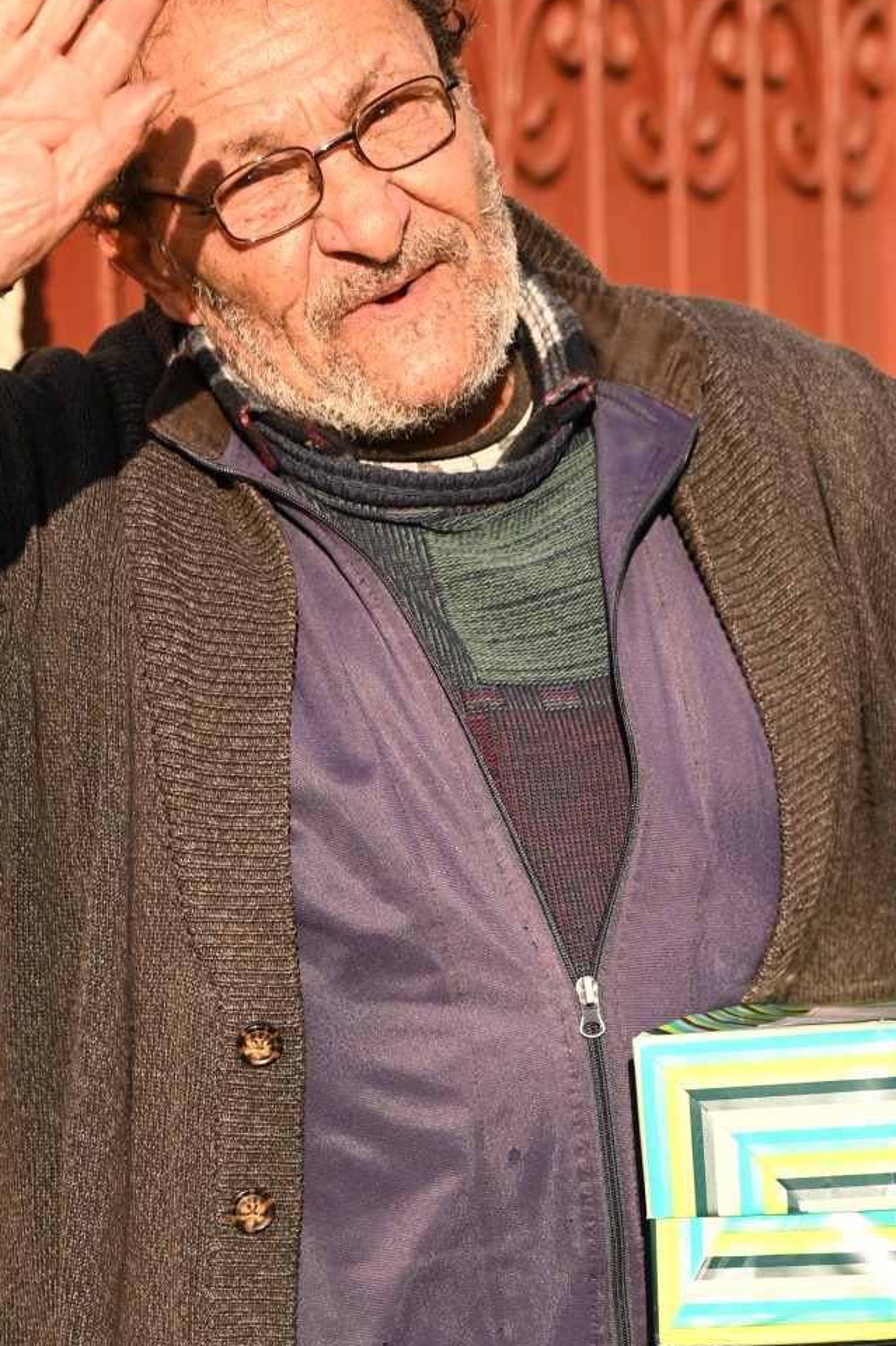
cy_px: 789
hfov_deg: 11.6
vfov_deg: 17.3
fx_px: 4410
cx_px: 392
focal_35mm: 118
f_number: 4
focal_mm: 59
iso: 125
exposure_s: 1/800
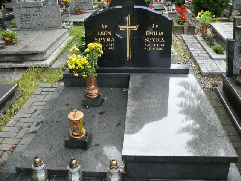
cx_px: 120
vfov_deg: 40.7
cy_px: 90
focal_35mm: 35
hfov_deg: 52.6
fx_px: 244
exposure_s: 1/100
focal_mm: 7.4
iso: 100
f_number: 2.8
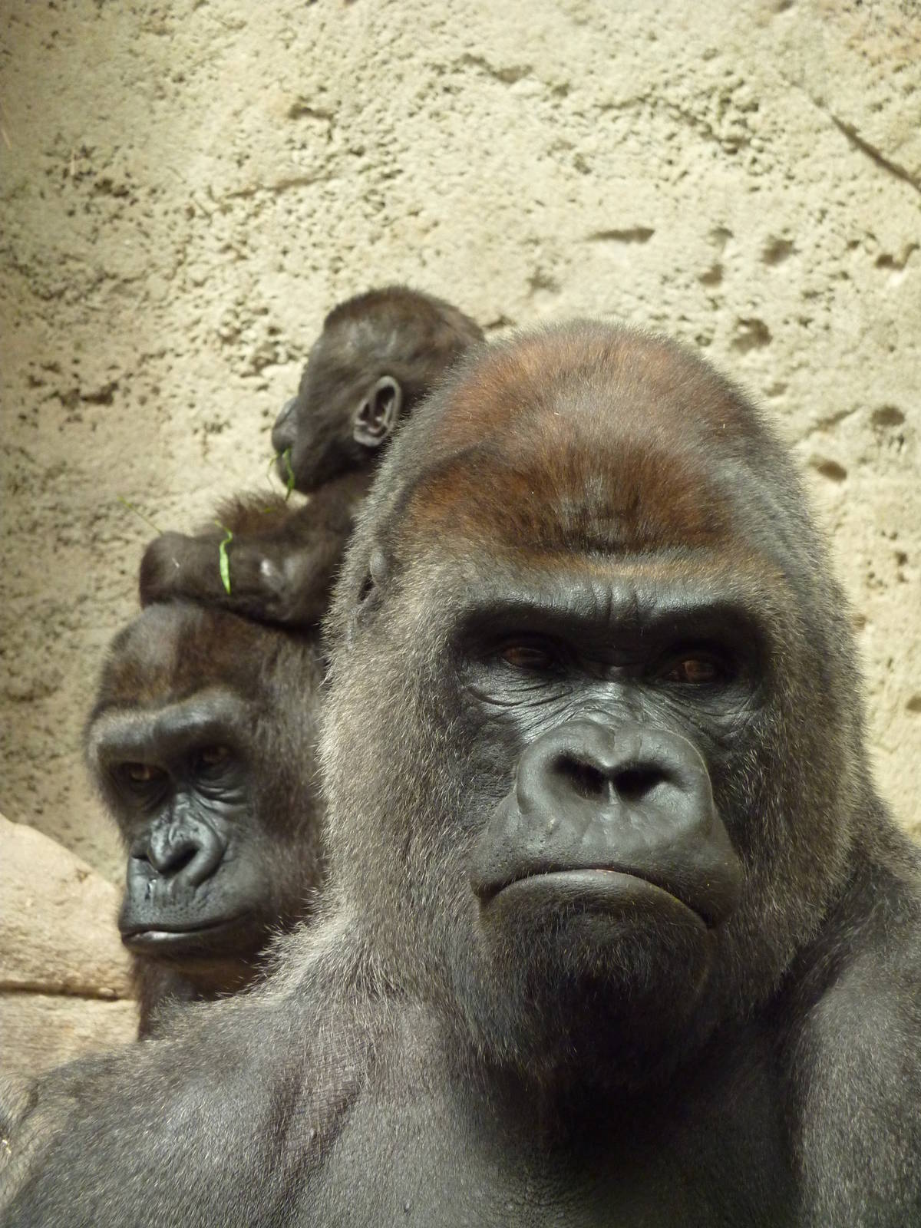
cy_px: 614
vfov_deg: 6.6
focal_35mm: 300
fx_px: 10642
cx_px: 460
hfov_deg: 5.0
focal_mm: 49.2
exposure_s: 1/125
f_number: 4.9
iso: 320
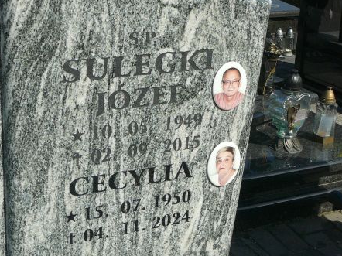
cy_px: 120
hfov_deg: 27.3
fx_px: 701
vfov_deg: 20.7
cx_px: 127
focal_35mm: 71
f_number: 5.6
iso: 80
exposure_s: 1/500
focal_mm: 7.3
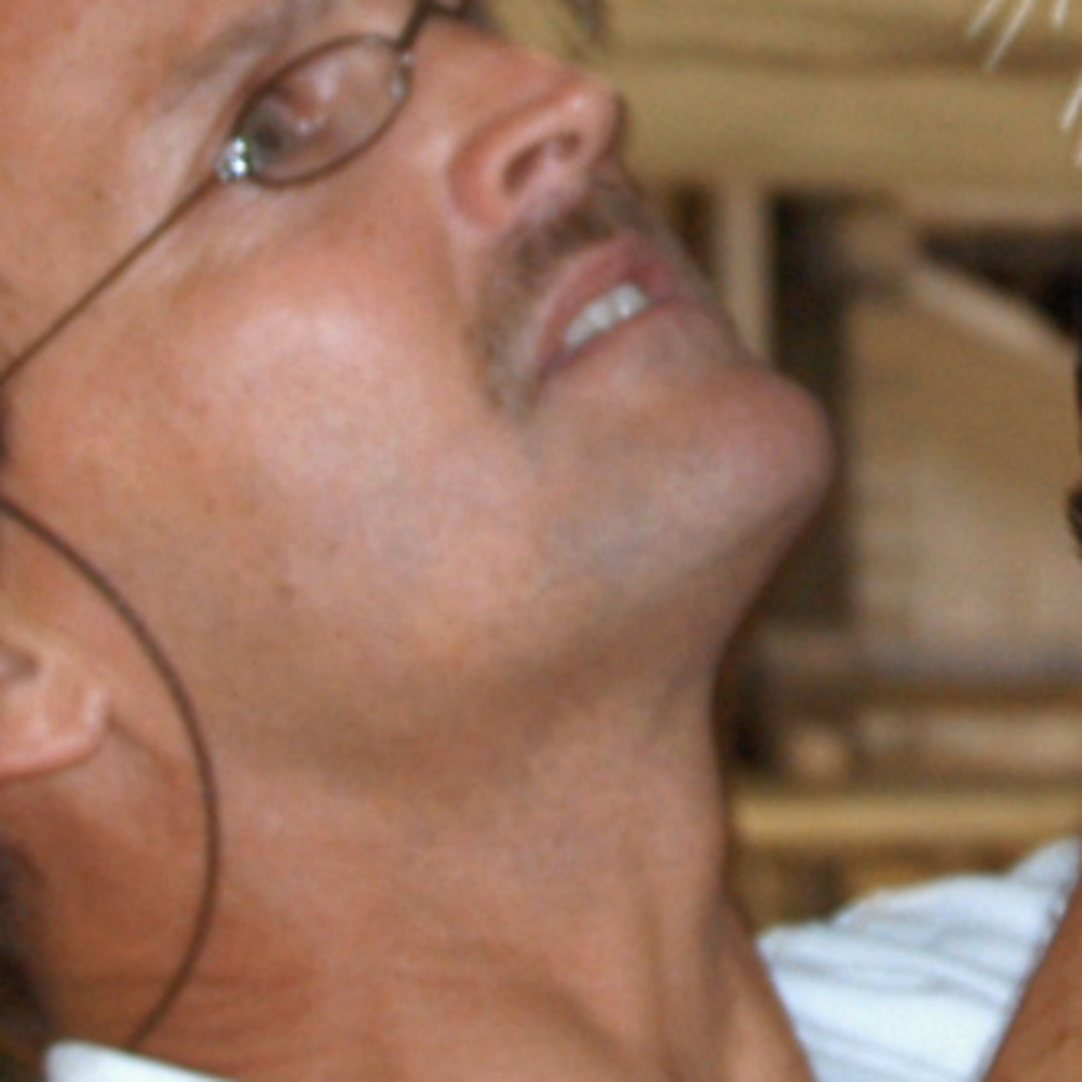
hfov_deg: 6.3
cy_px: -288
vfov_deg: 6.3
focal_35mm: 275
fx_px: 9725
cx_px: 1302
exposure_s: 1/30
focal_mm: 24
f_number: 4.5
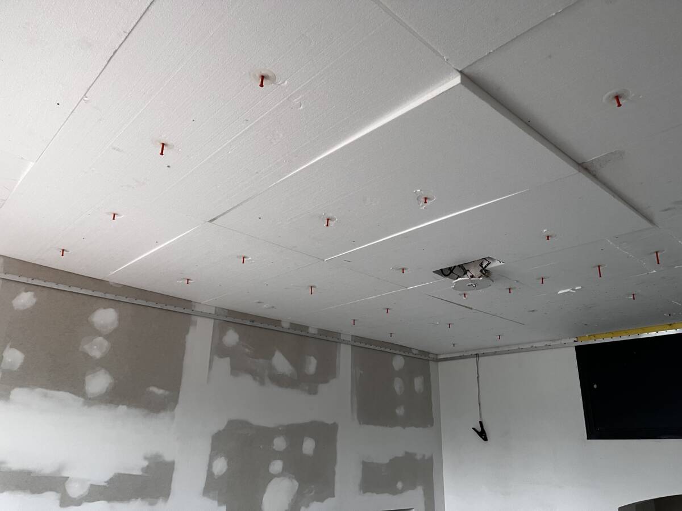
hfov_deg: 67.3
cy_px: 256
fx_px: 512
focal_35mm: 26
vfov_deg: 53.1
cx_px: 341
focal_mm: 5.1
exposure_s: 1/85
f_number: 1.6
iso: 125
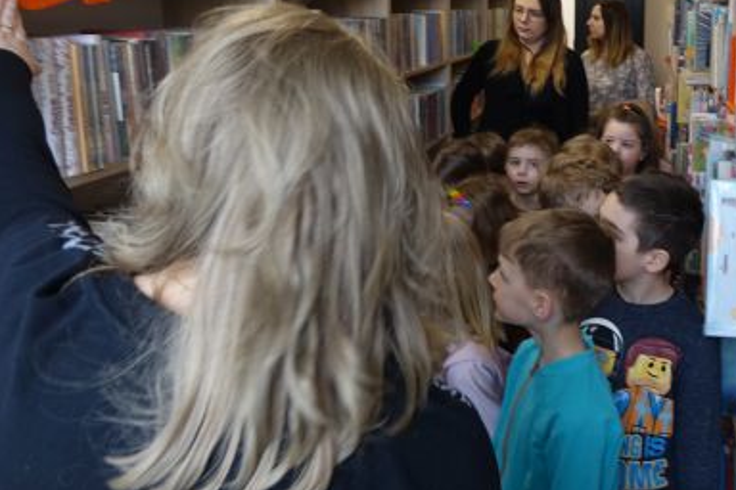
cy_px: 143
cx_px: 564
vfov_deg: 33.0
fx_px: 818
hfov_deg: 46.5
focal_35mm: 40
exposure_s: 1/30
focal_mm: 8.8
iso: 200
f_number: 2.8
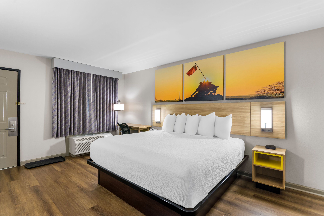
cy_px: 108
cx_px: 162
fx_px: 148
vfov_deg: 72.1
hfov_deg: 95.0
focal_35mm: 16
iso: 125
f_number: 8
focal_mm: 11
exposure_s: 2
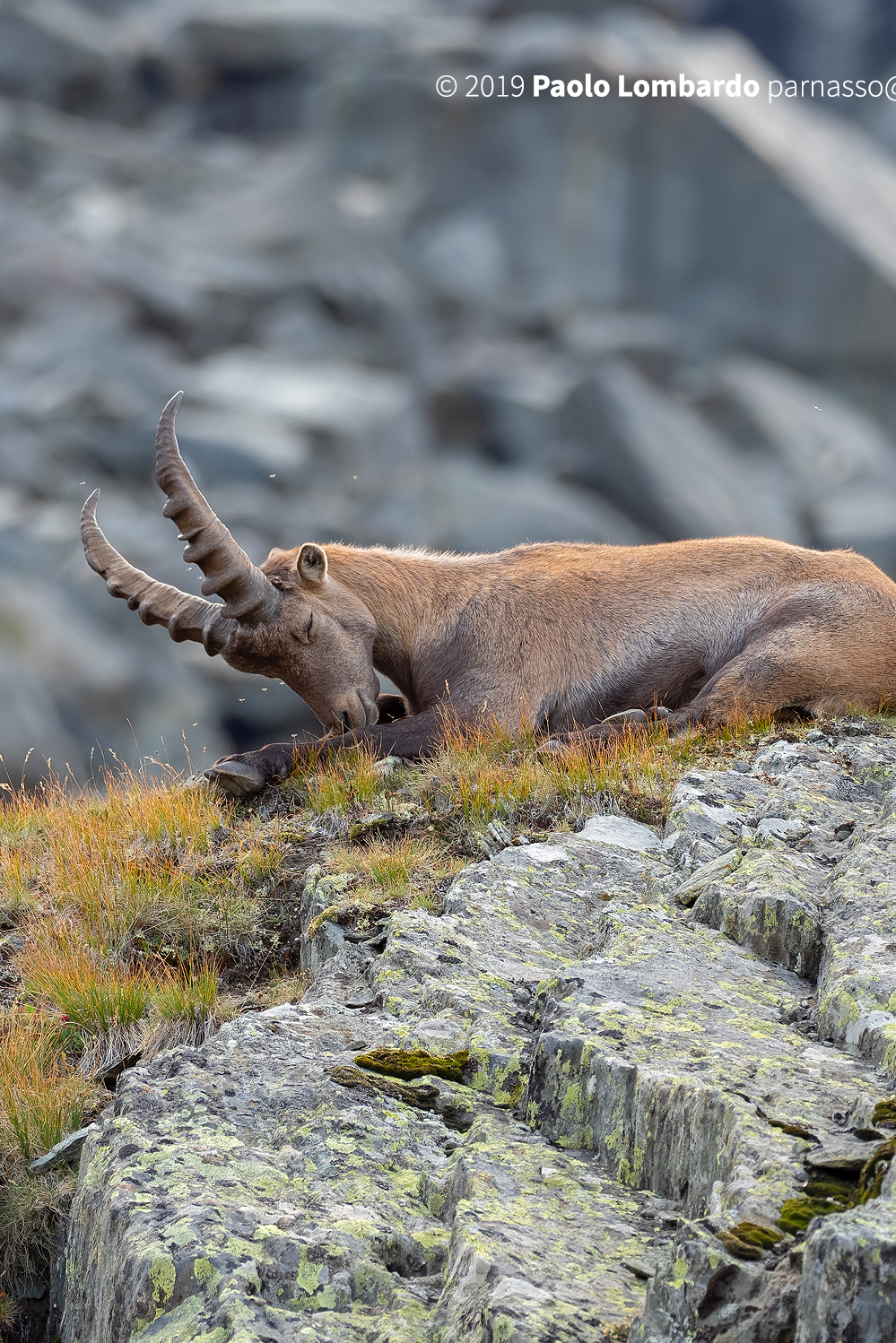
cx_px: 231
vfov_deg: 1.8
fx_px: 43592
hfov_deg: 1.2
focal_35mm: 1168
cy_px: 672
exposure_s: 1/250
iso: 400
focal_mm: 420
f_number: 5.6
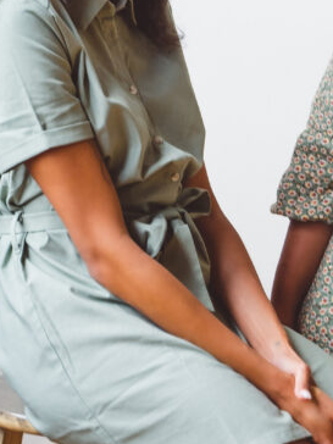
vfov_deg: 12.6
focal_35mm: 155
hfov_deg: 9.5
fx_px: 1988
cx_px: 315
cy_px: 17
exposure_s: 1/125
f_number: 3.2
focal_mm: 51
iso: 200
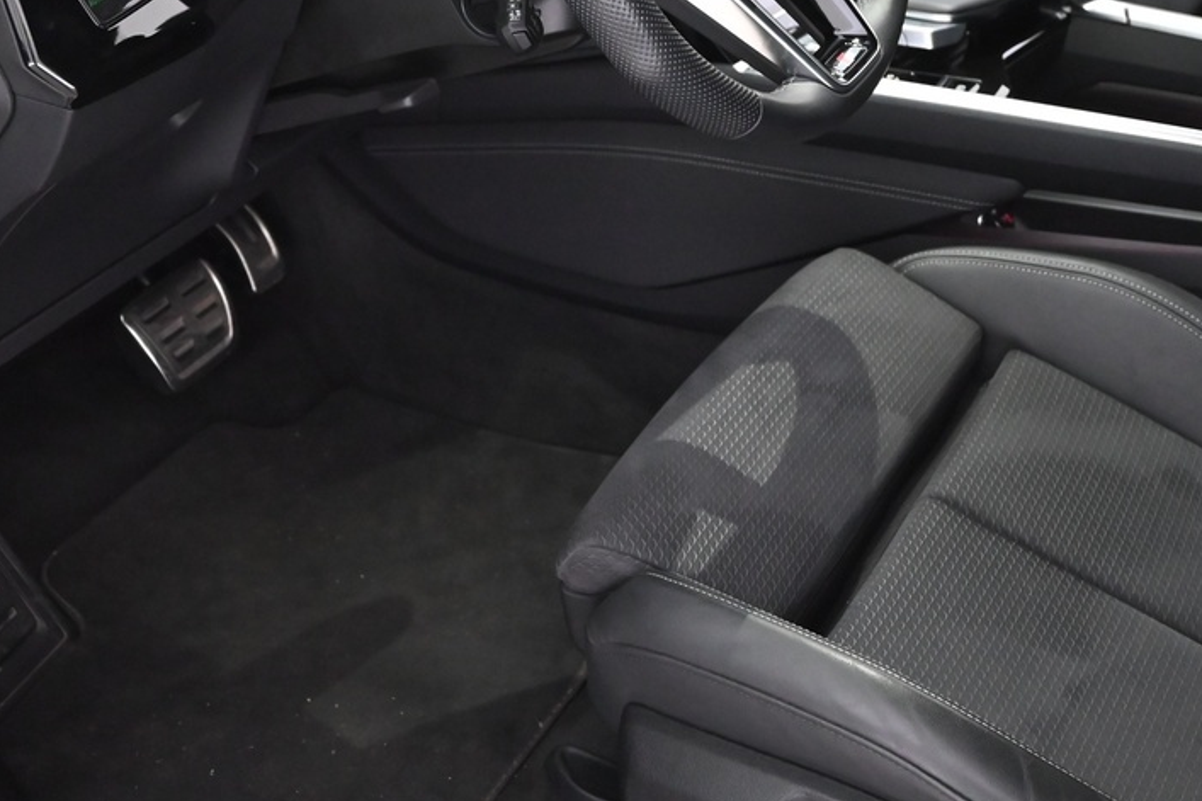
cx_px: 714
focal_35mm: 55
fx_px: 1836
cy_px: 97
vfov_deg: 24.0
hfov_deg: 36.1
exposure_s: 1/60
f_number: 4
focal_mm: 24
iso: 4500
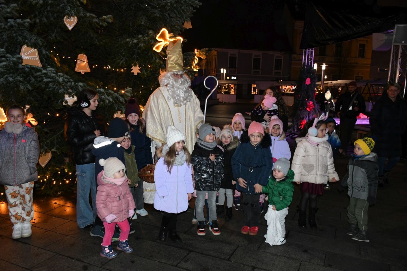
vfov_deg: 47.9
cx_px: 204
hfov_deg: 67.4
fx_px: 305
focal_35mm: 27
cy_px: 136
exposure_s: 1/80
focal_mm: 18
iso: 2000
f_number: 3.5
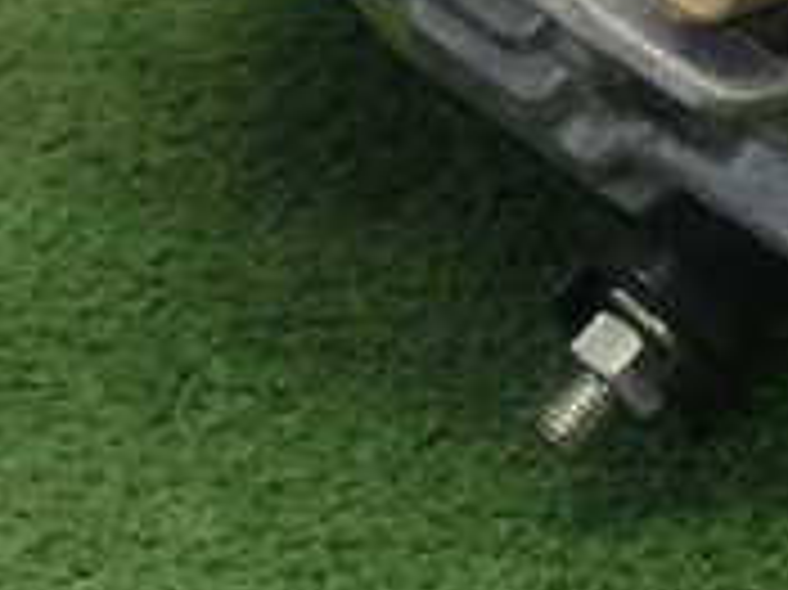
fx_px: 3435
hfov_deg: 13.0
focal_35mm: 151
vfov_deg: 9.5
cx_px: 698
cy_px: -342
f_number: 2.9
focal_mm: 7.84
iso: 250
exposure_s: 1/40
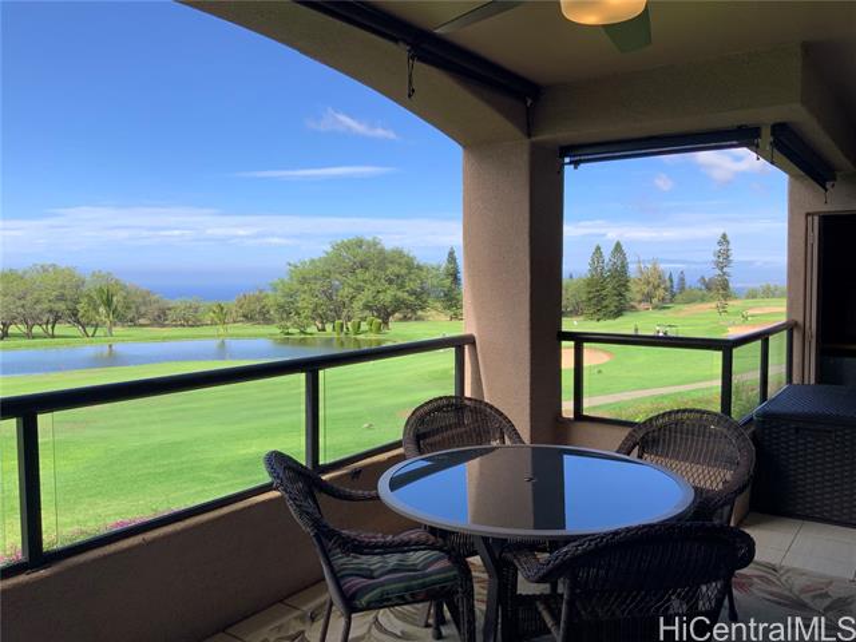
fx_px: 717
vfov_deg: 48.2
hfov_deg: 61.7
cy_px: 321
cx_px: 428
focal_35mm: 29
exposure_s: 1/869
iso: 16
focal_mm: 3
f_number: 1.8
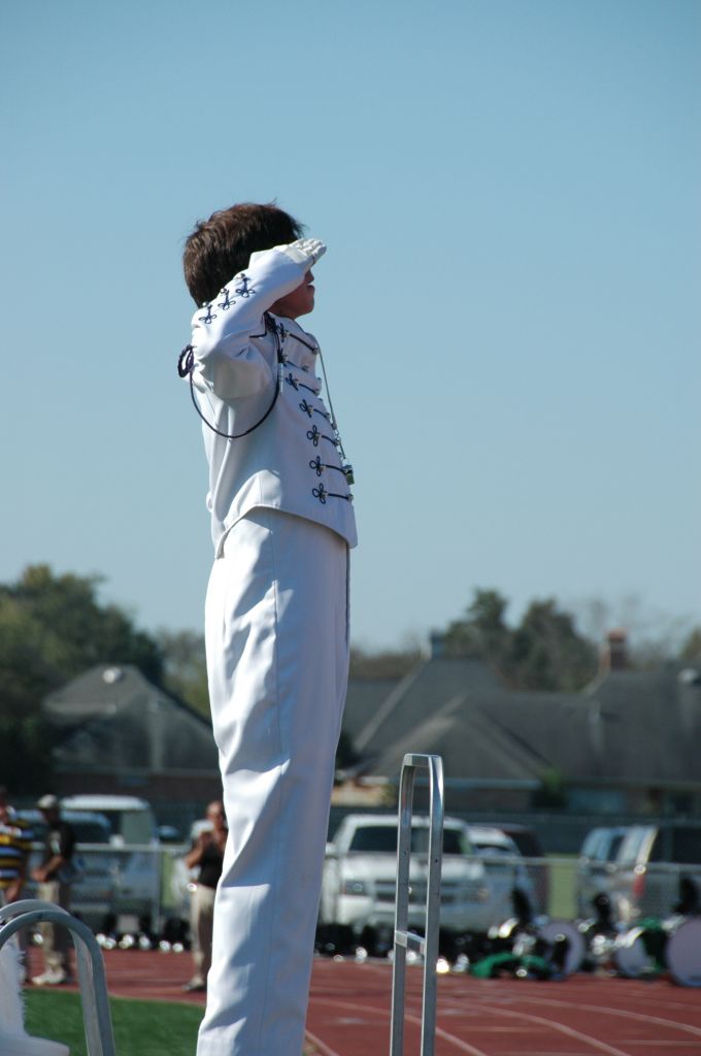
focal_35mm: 300
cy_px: 528
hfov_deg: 4.6
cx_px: 350
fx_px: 8786
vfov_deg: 6.9
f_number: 7.1
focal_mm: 200
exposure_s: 1/800
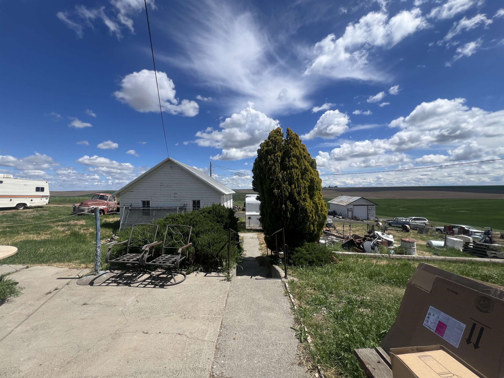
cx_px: 252
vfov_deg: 89.9
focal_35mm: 13
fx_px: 189
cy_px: 189
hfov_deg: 106.2
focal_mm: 1.57
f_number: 1.8
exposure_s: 1/1980
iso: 32
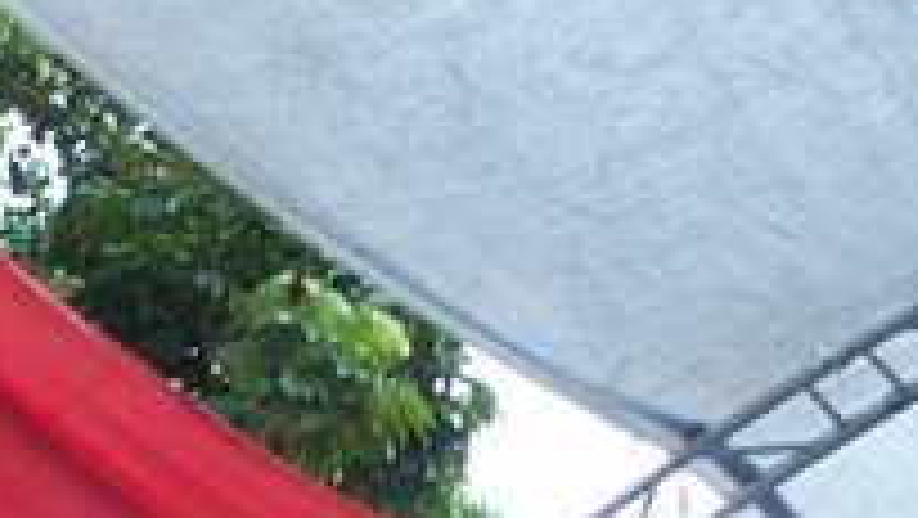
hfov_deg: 16.5
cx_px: 410
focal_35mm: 130
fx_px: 3166
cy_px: 955
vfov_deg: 8.9
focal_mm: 6.3
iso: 140
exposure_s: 1/13
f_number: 2.8
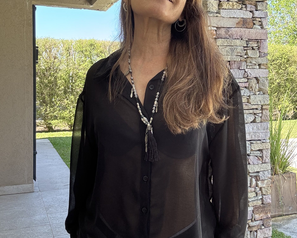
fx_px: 352
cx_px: 150
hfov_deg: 45.8
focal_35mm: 40
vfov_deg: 37.0
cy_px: 84
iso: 40
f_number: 1.9
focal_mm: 2.69
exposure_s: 1/121
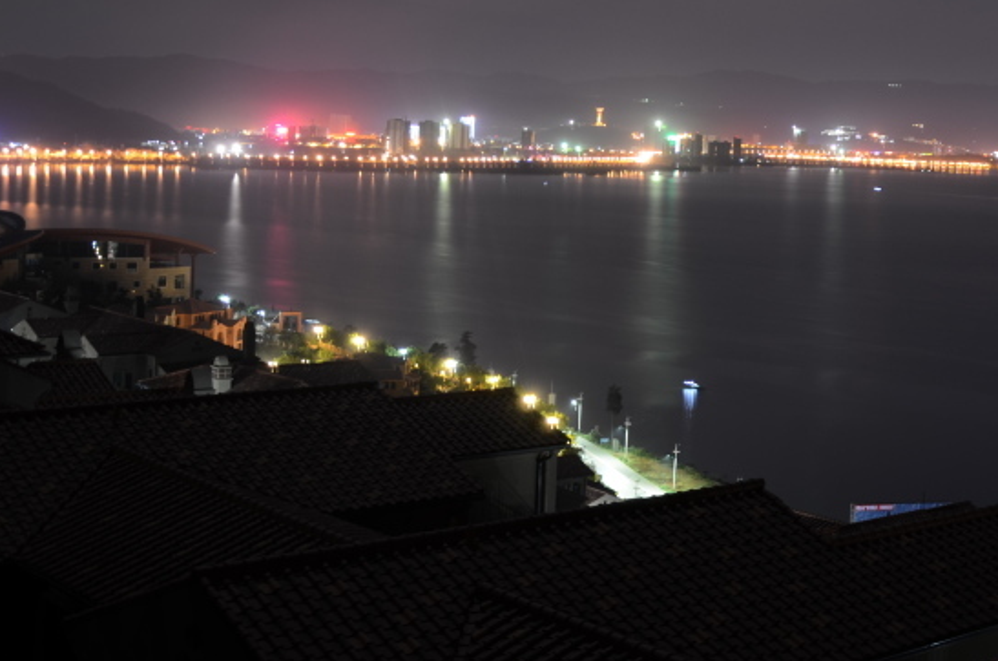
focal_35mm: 59
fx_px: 1630
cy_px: 177
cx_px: 746
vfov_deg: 22.7
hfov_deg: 33.4
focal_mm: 21
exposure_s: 30
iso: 100
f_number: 3.8
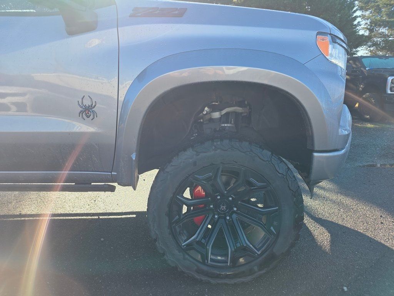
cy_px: 148
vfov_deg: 58.9
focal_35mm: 23
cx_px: 197
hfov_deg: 73.9
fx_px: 262
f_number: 1.7
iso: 80
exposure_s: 1/1554
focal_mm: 6.3
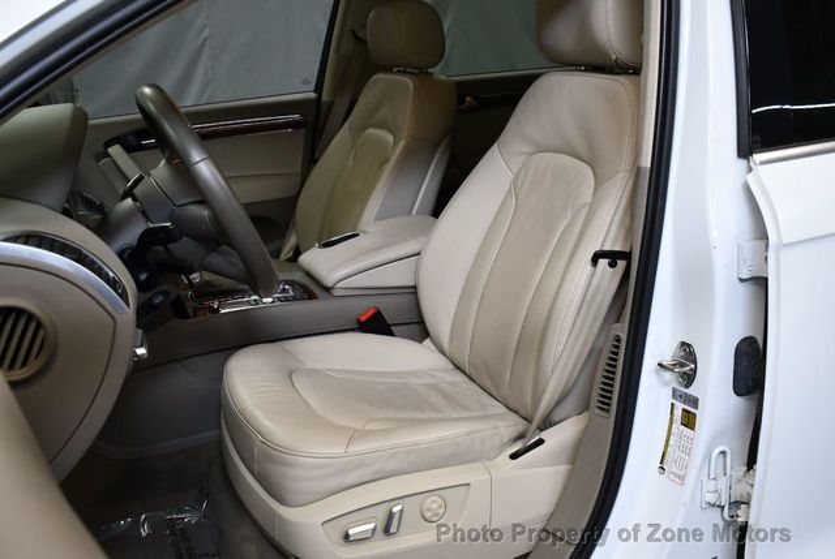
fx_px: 836
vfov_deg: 37.0
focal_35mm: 36
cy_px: 280
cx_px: 418
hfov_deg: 53.1
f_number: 3.5
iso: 800
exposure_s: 1/125
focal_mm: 18
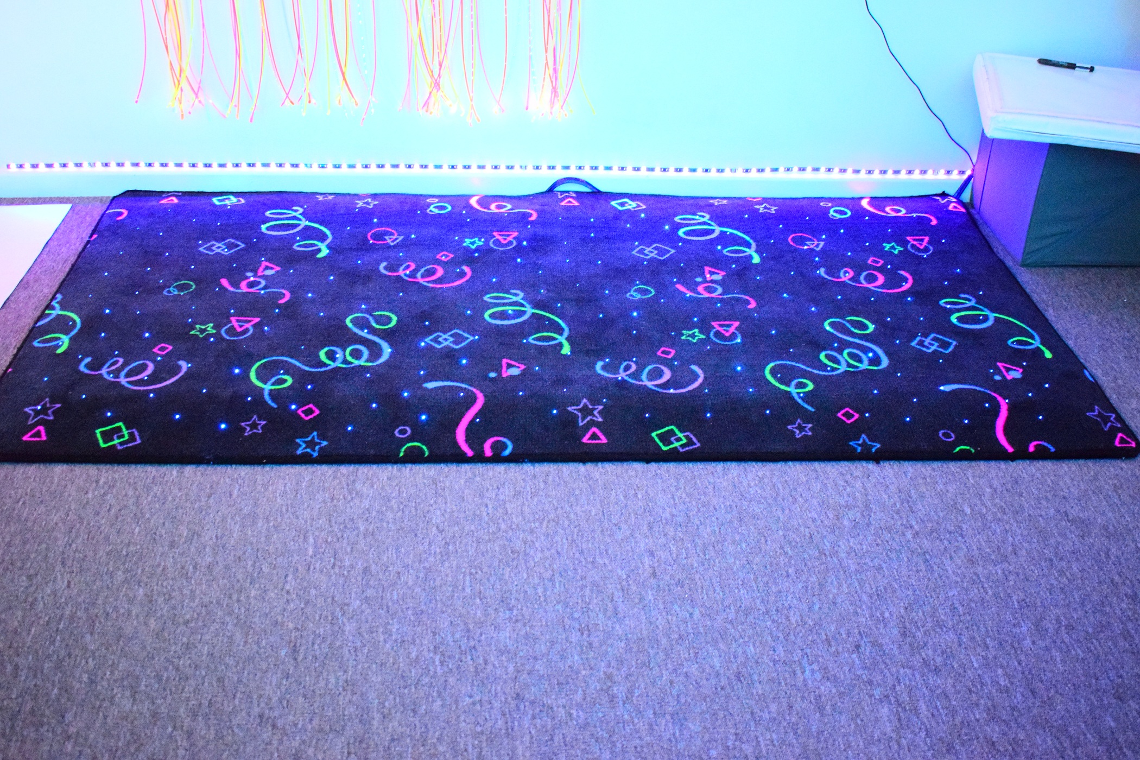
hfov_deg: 53.1
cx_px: 570
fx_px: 1140
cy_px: 380
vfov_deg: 36.9
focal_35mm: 36
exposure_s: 1/30
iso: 6400
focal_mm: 24
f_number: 4
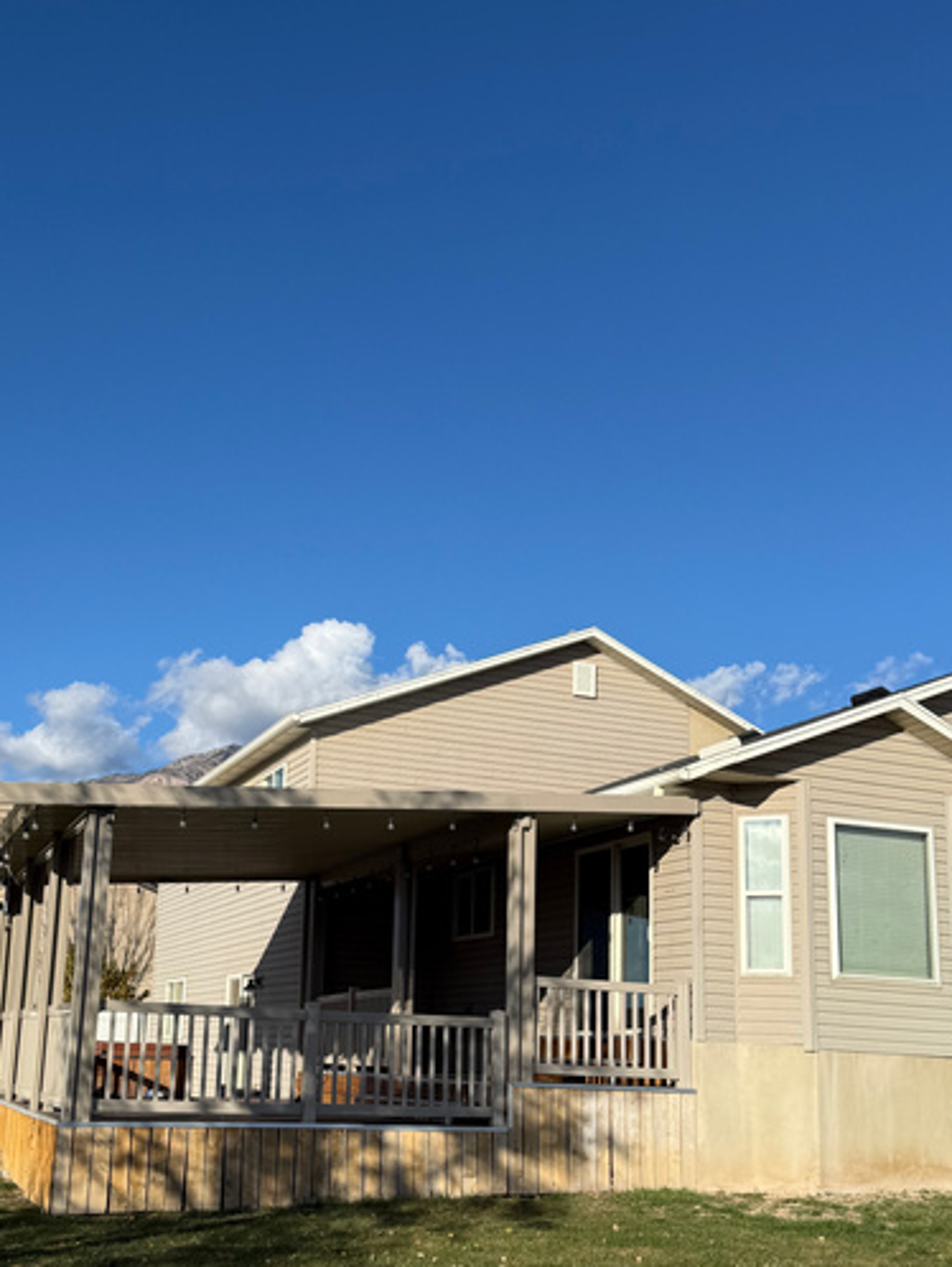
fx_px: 1356
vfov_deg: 49.4
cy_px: 819
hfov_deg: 38.6
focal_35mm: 37
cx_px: 397
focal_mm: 6.76
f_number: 1.78
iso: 80
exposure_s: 1/5714
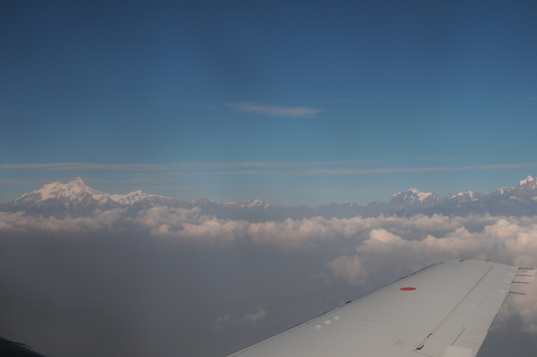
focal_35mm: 52
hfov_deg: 37.9
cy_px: 178
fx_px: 782
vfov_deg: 25.7
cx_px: 268
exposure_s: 1/200
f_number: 7.1
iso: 200
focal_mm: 35
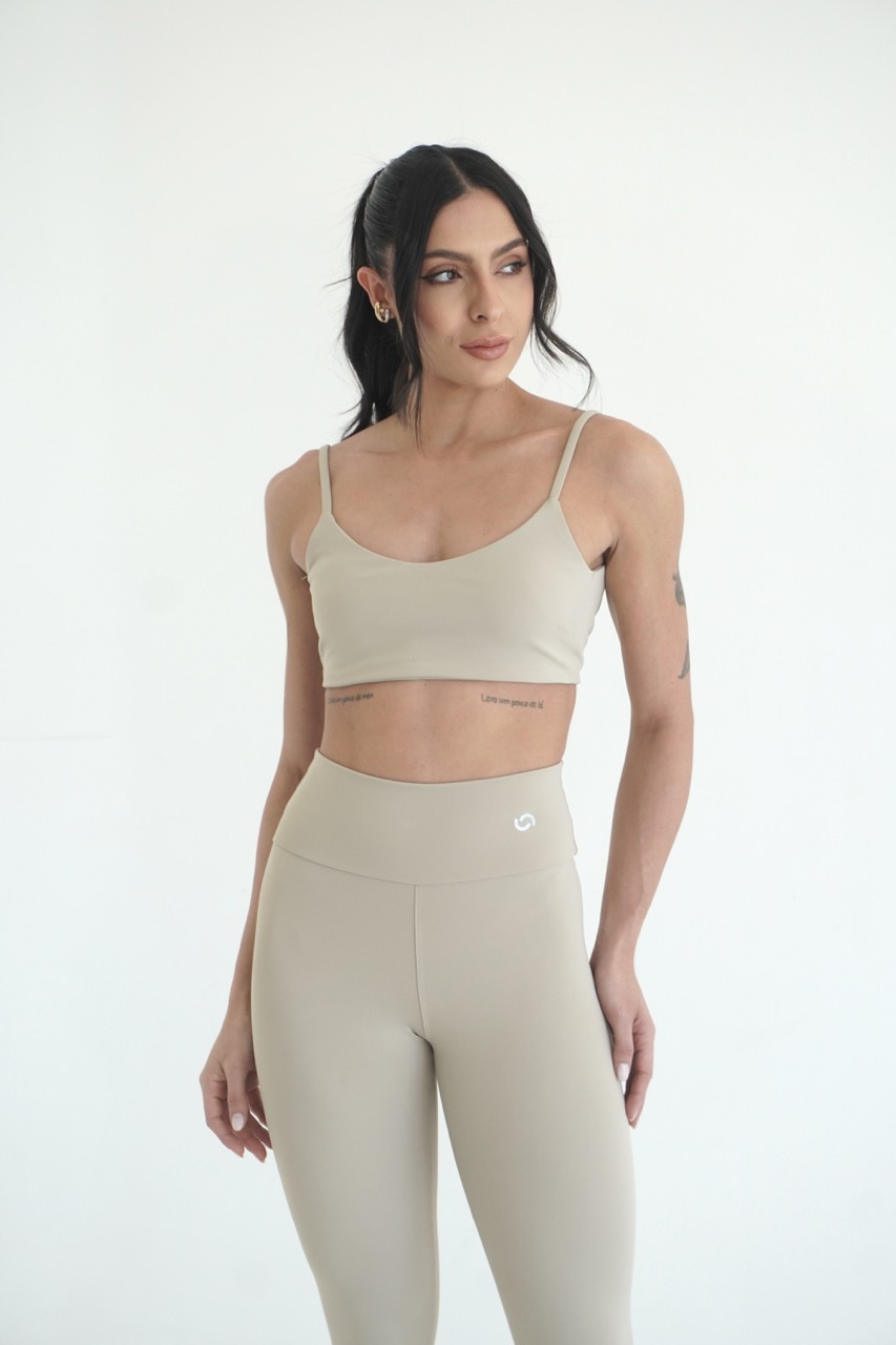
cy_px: 672
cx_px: 448
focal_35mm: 70
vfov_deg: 28.7
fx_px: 2633
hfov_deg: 19.3
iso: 500
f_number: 5.6
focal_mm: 47
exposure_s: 1/160
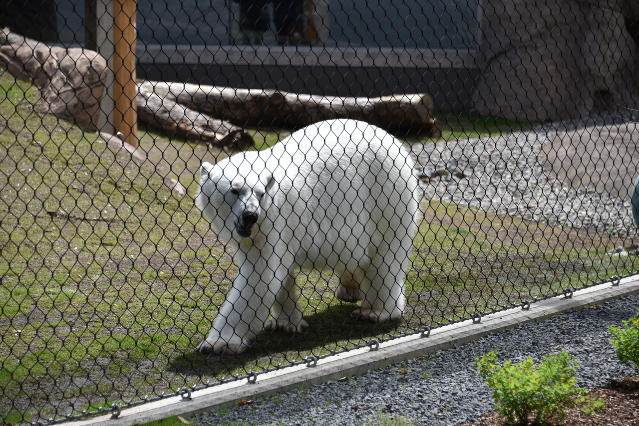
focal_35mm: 150
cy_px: 213
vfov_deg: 9.2
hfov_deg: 13.7
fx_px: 2663
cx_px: 320
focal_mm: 150
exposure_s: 1/320
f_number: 6.3
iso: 100
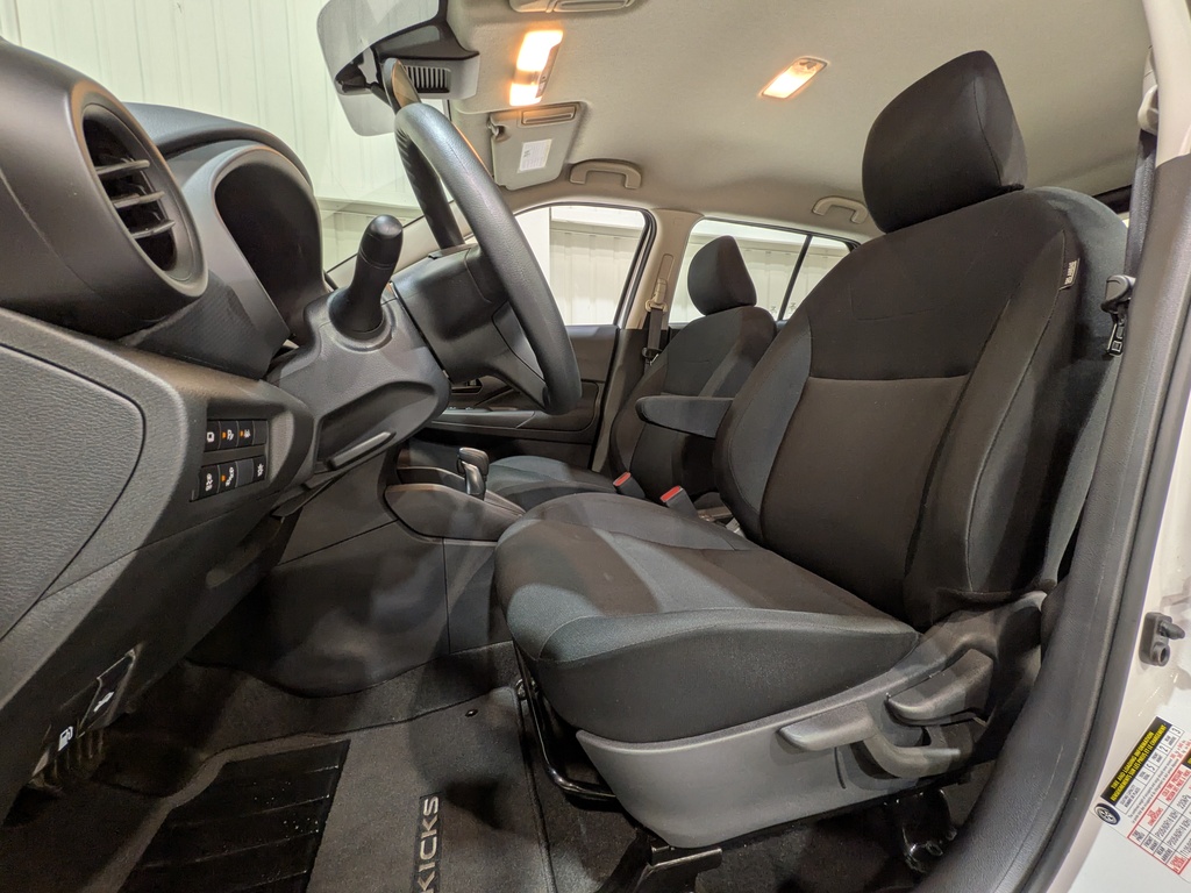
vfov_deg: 85.7
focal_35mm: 14
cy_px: 446
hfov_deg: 102.1
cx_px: 596
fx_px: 482
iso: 64
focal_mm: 1.83
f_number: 2.2
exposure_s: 1/30
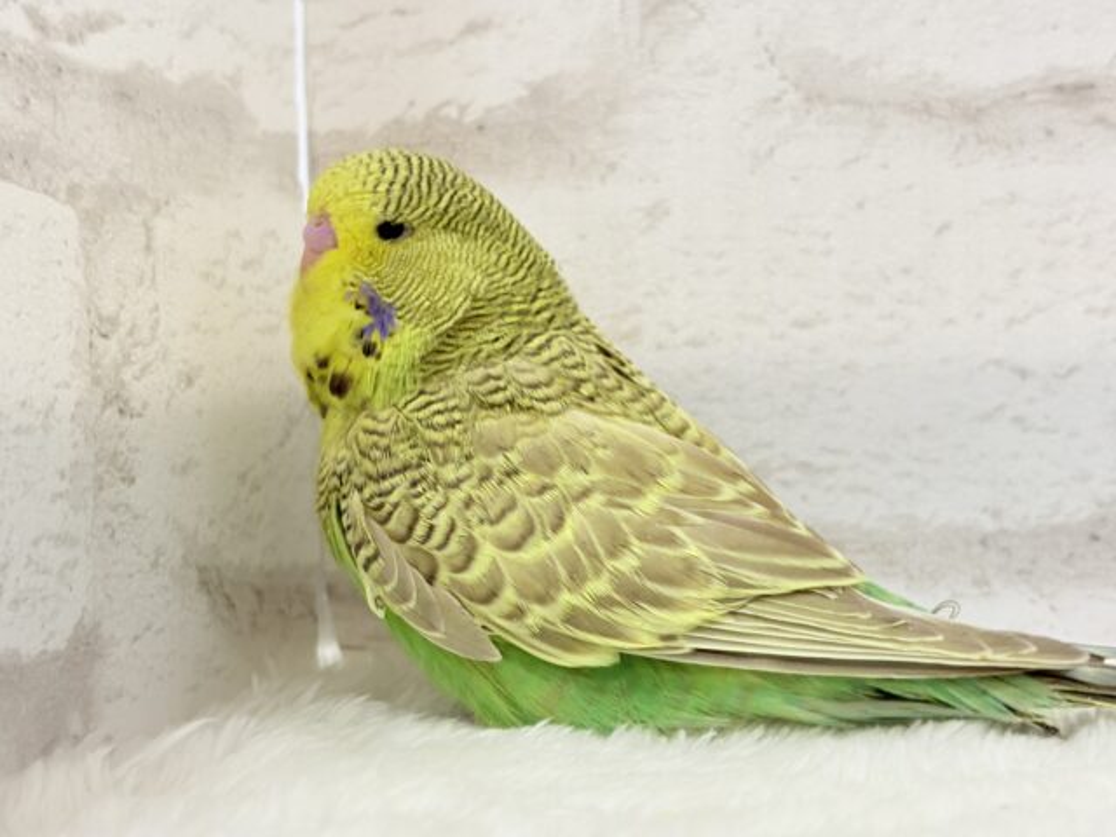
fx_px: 1676
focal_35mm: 52
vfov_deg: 28.0
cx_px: 558
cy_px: 418
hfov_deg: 36.8
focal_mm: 5.96
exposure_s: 1/50
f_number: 1.6
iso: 50
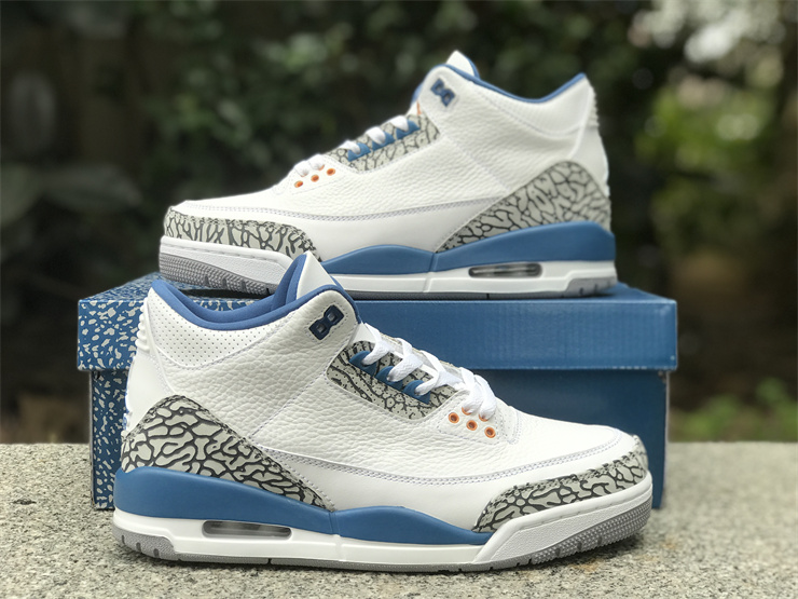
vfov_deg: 25.7
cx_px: 399
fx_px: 1314
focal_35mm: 57
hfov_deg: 33.8
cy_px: 300
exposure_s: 1/100
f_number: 2.8
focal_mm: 6.6
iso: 25
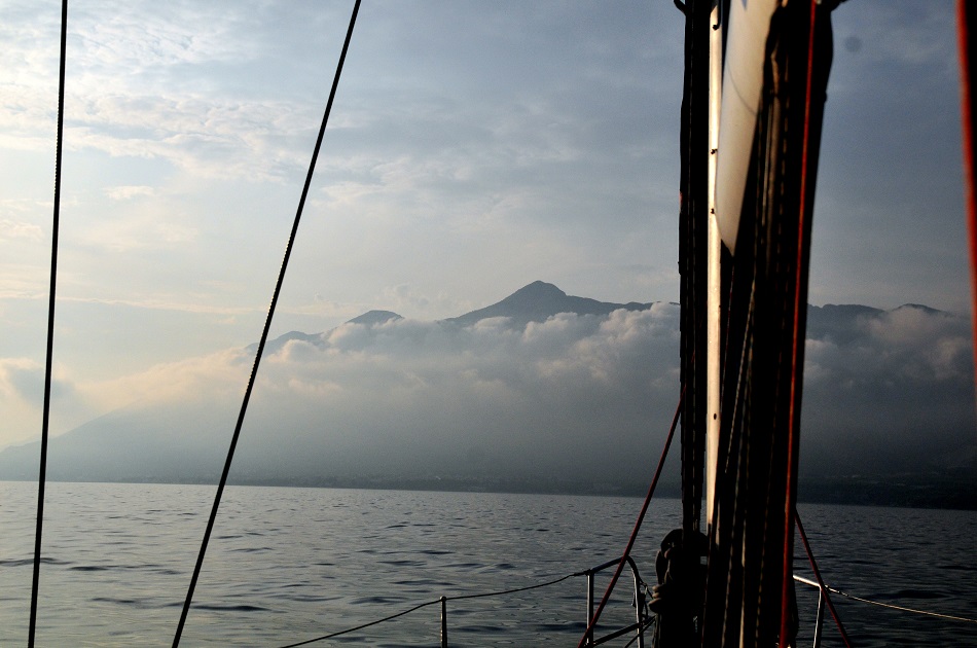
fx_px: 1422
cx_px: 488
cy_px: 324
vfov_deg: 25.7
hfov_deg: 37.9
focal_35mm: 52
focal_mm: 35
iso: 400
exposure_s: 1/8000
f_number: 6.3
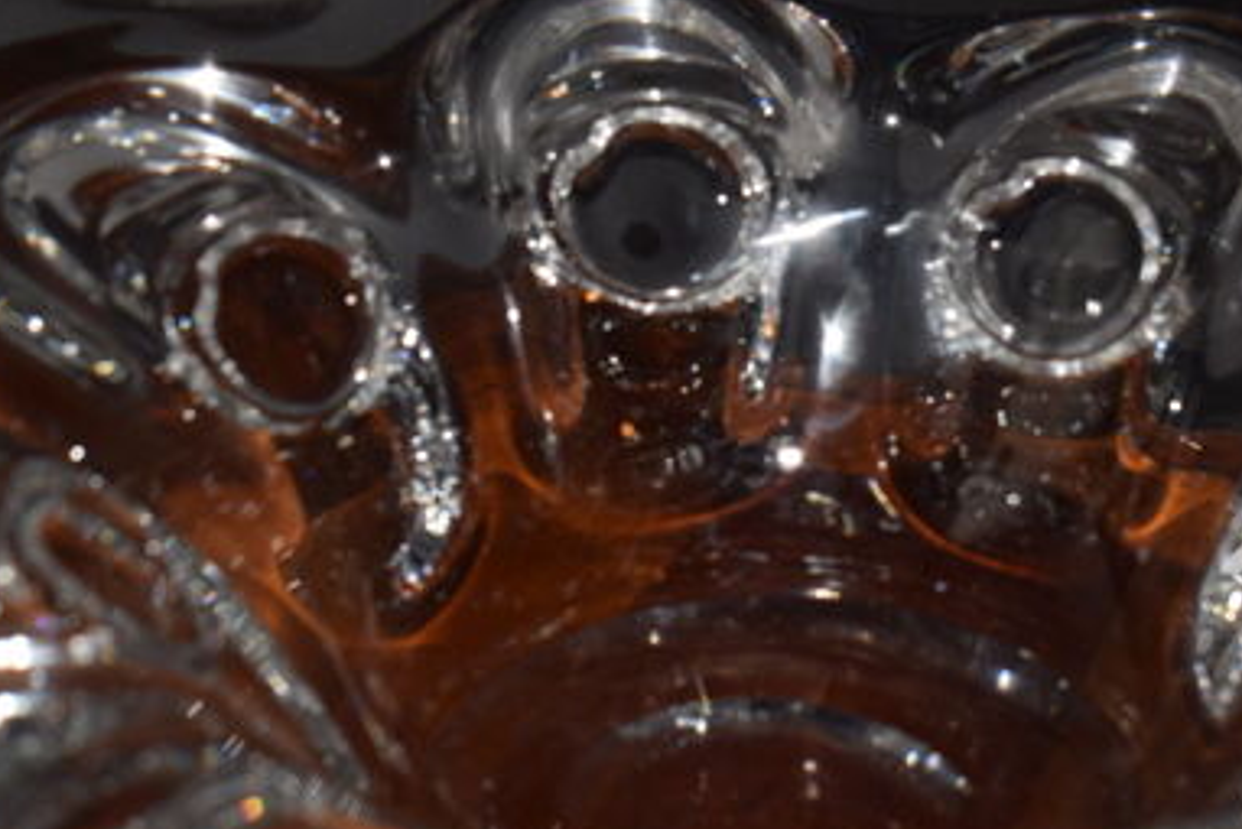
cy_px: 462
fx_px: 3576
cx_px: 738
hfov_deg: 19.7
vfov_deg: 13.2
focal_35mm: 104
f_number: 8
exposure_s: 1/60
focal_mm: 55
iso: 100
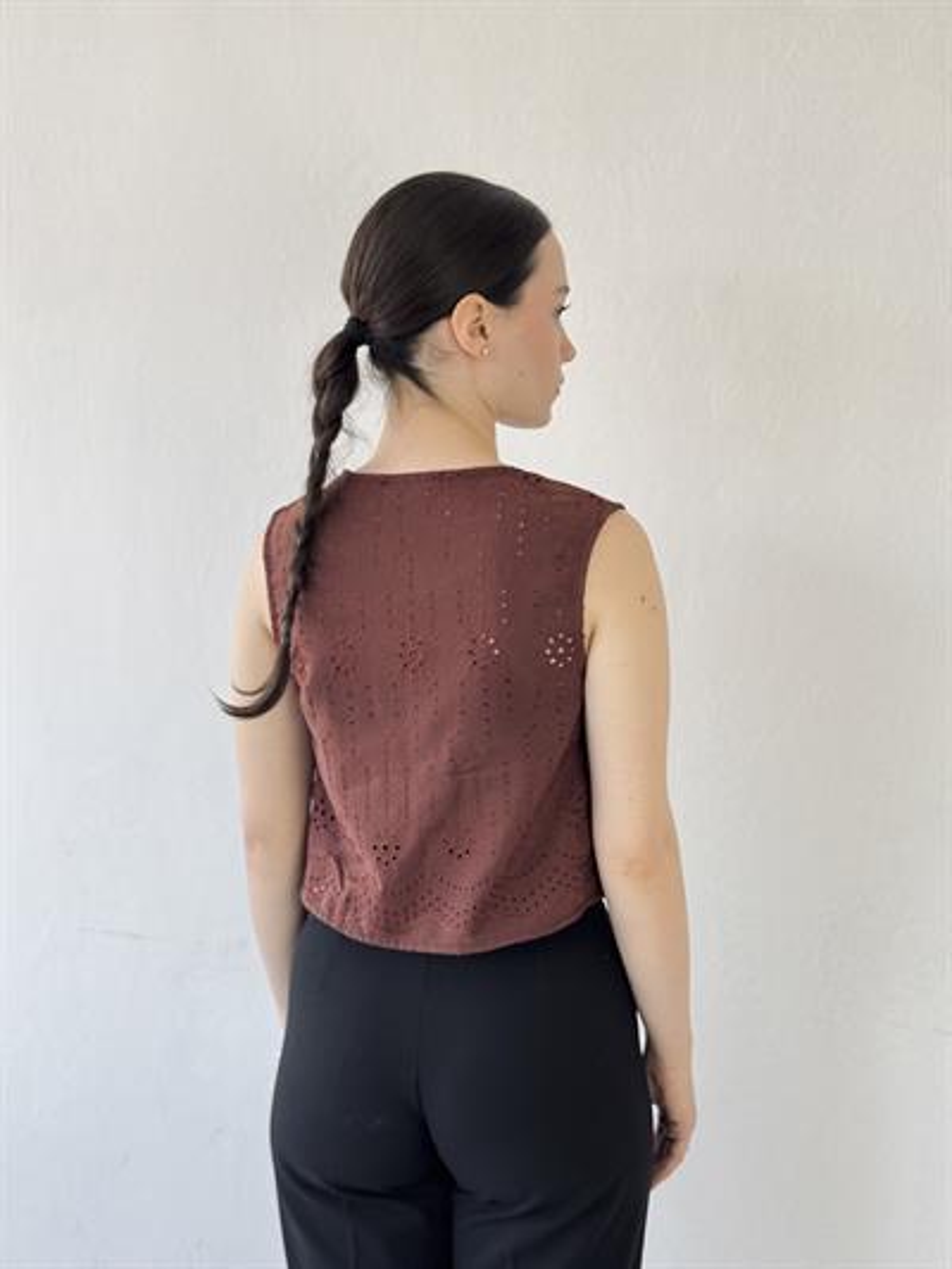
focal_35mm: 48
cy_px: 634
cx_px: 476
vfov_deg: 39.6
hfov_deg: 30.3
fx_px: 1759
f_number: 1.78
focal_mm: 6.76
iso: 50
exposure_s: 1/100
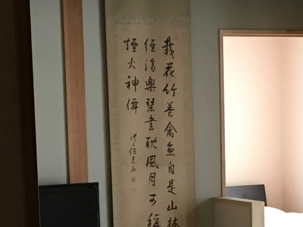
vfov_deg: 11.8
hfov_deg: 16.0
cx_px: 211
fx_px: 1077
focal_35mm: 123
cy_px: 268
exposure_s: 1/24
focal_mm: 4.15
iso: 200
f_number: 2.2
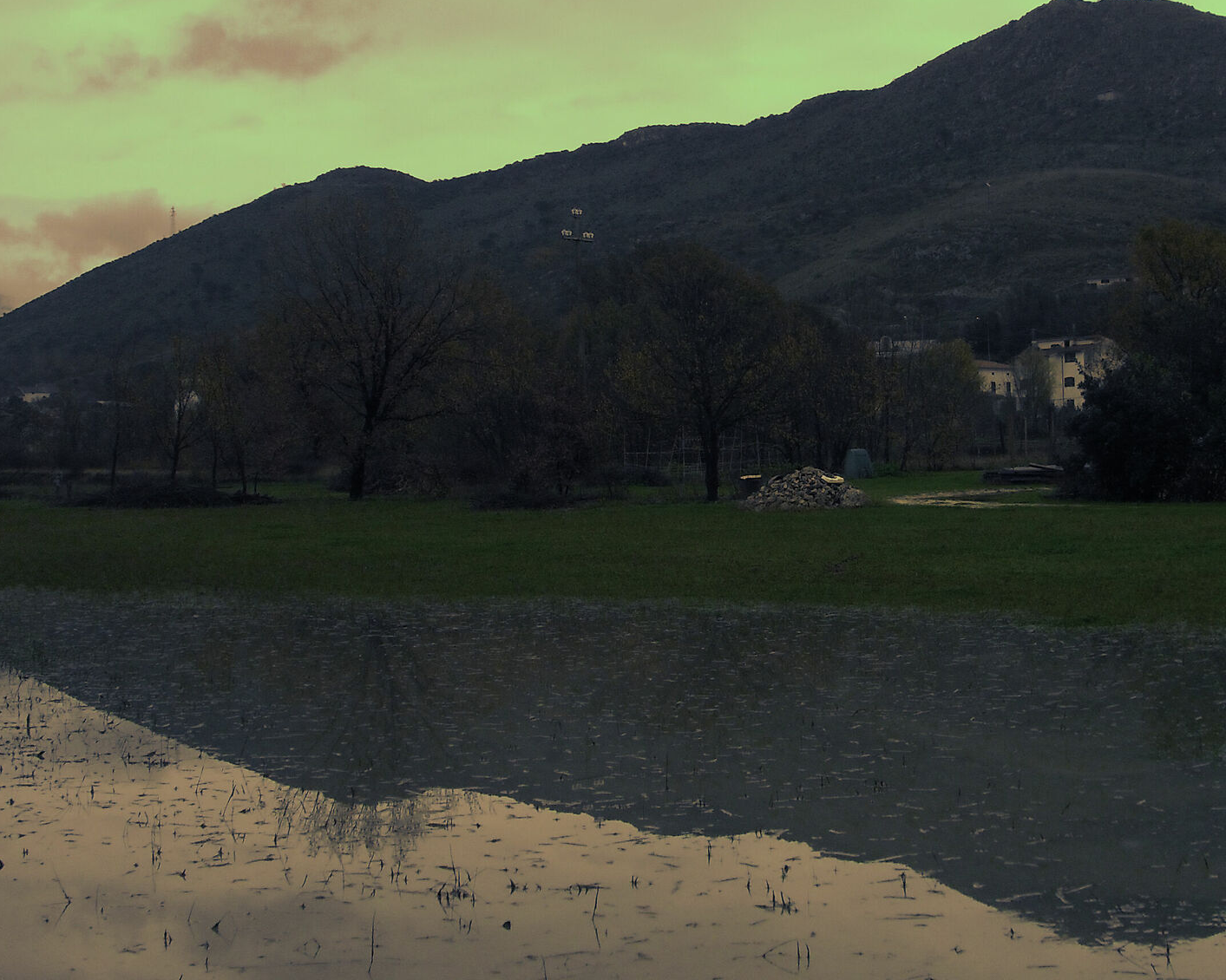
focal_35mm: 63
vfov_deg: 24.0
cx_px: 740
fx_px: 2286
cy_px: 269
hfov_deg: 29.9
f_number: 2.8
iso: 100
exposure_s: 1/400
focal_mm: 6.2
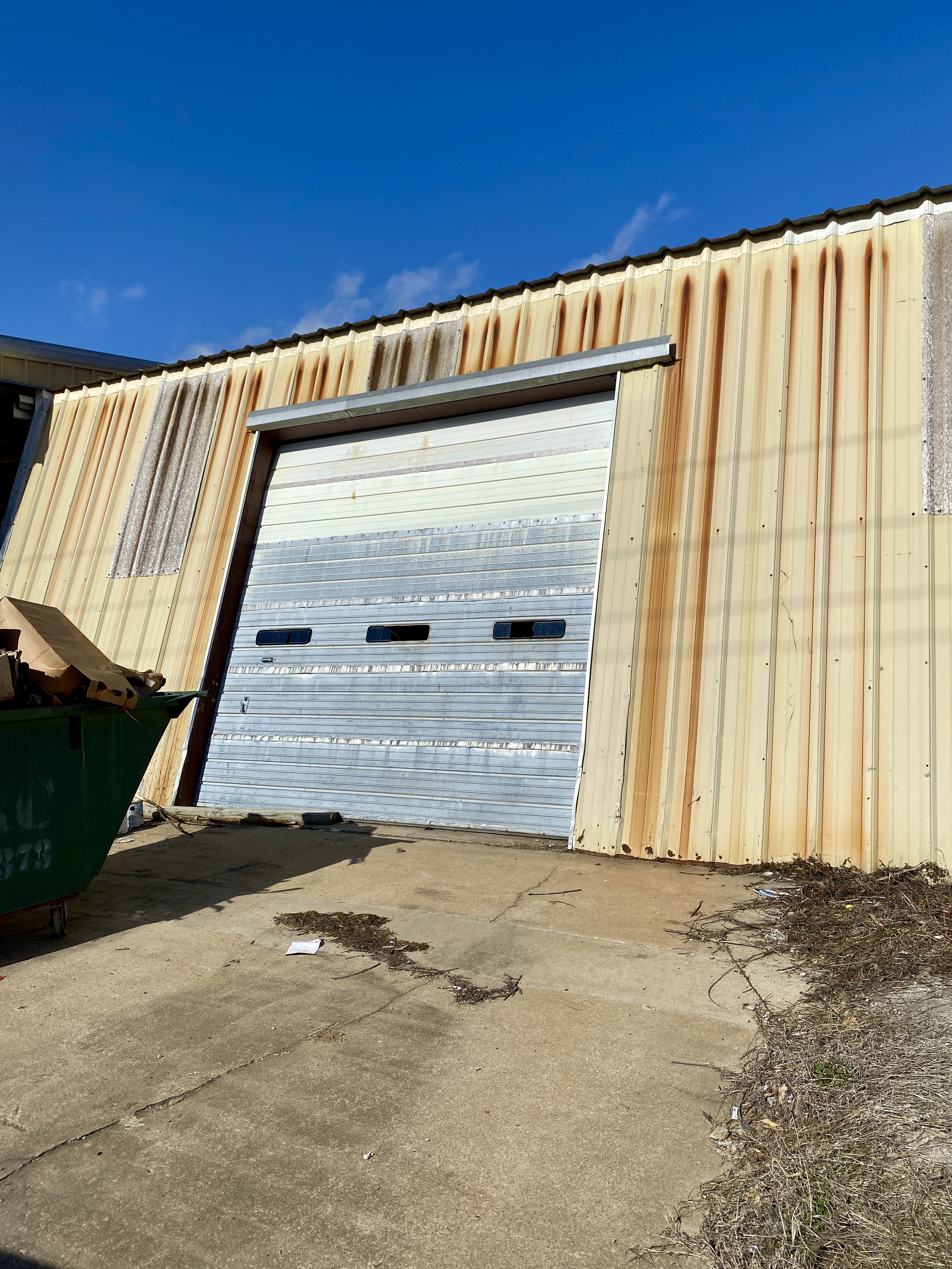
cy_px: 634
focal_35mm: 26
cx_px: 476
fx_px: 953
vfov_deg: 67.3
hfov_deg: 53.1
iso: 32
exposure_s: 1/7194
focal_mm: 4.25
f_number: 1.8
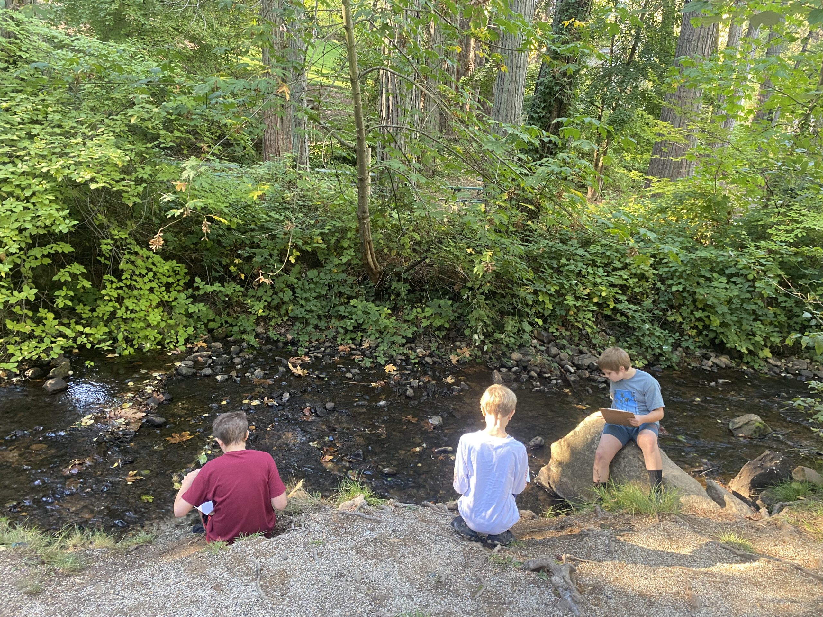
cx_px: 412
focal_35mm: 26
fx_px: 618
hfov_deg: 67.3
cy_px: 308
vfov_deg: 53.1
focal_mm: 4.25
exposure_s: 1/60
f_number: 1.8
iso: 160
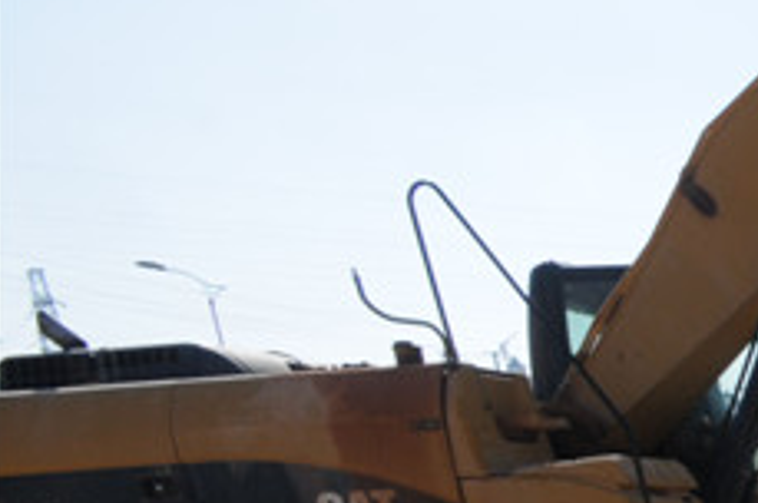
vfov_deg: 18.9
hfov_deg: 19.8
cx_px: 1483
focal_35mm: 59
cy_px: 842
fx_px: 1241
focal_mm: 10
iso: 200
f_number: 8
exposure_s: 1/400
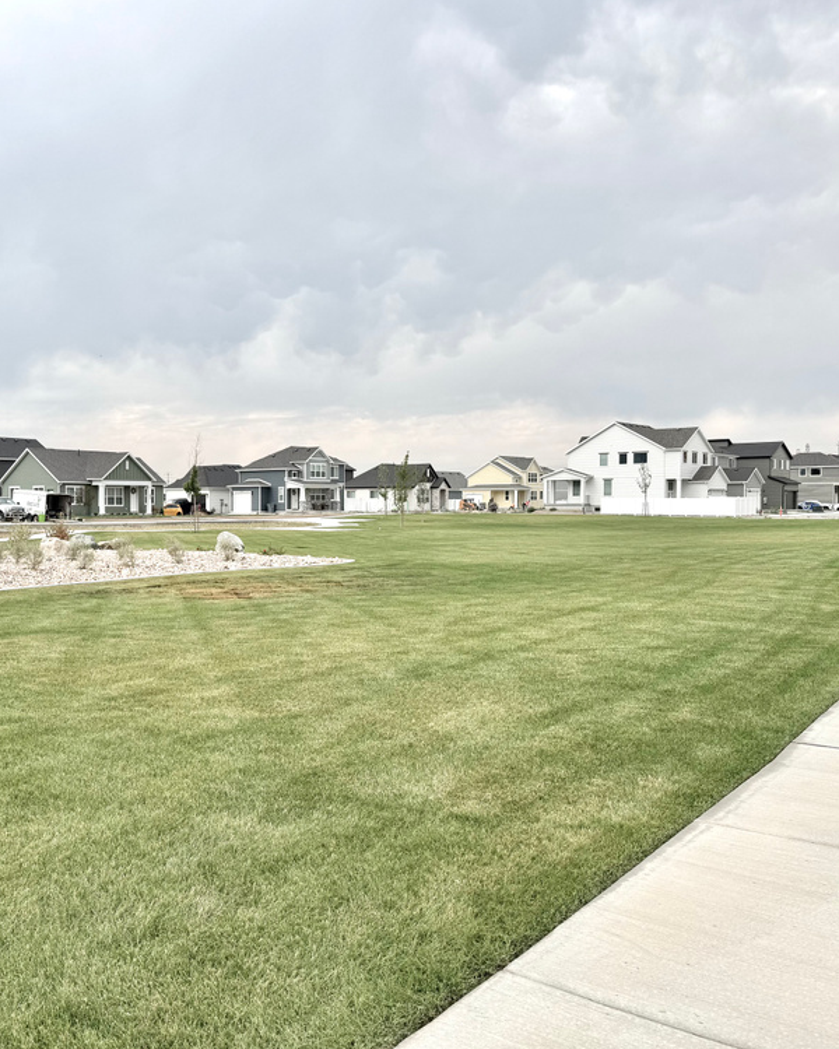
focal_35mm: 32
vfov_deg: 55.7
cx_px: 217
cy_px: 522
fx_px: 993
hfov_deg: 44.4
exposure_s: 1/4049
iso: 80
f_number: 1.78
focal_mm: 6.76
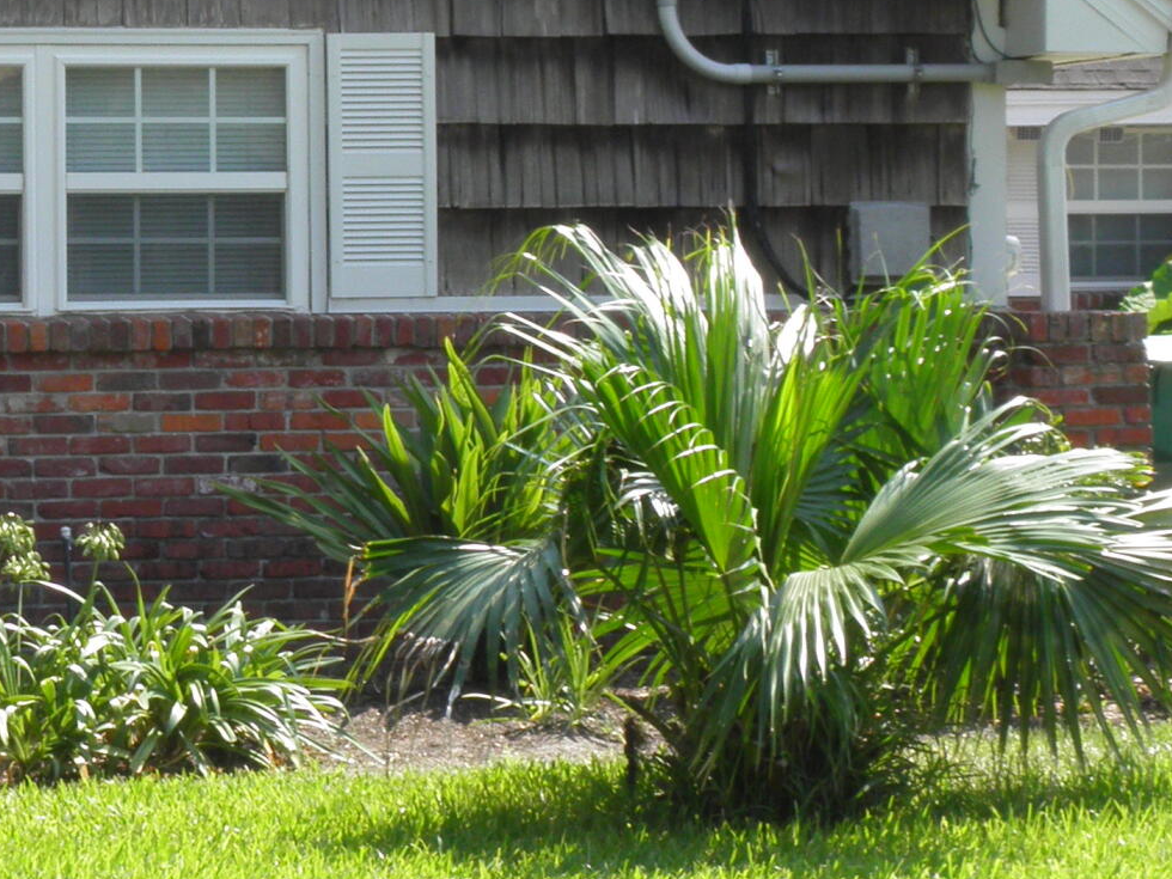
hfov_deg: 13.1
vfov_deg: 9.9
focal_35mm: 150
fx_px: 5079
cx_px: 117
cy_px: 246
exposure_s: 1/100
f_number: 5.5
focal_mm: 8.9
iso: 50
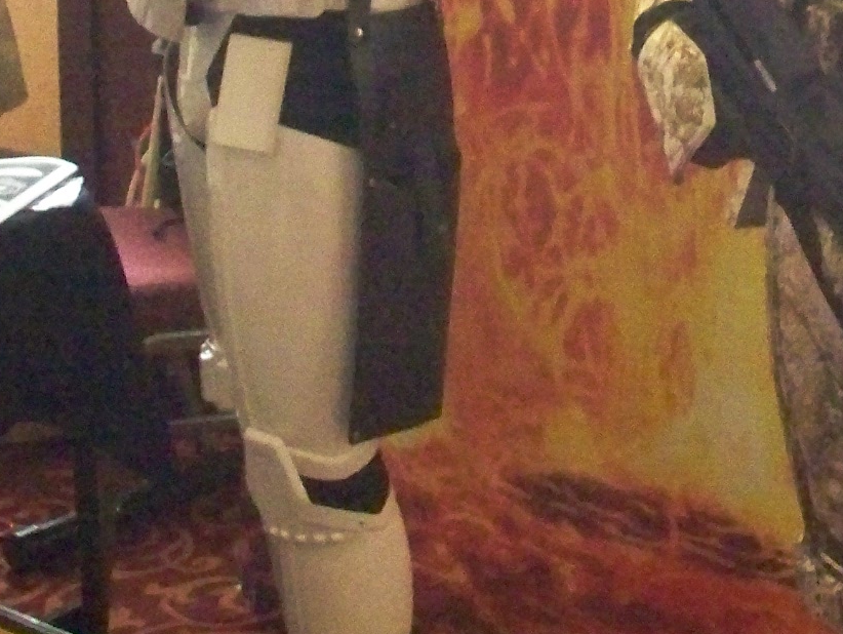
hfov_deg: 15.6
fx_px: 3022
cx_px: 813
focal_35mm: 124
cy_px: -142
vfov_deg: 11.7
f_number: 2.8
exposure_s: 1/60
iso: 1250
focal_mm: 7.54
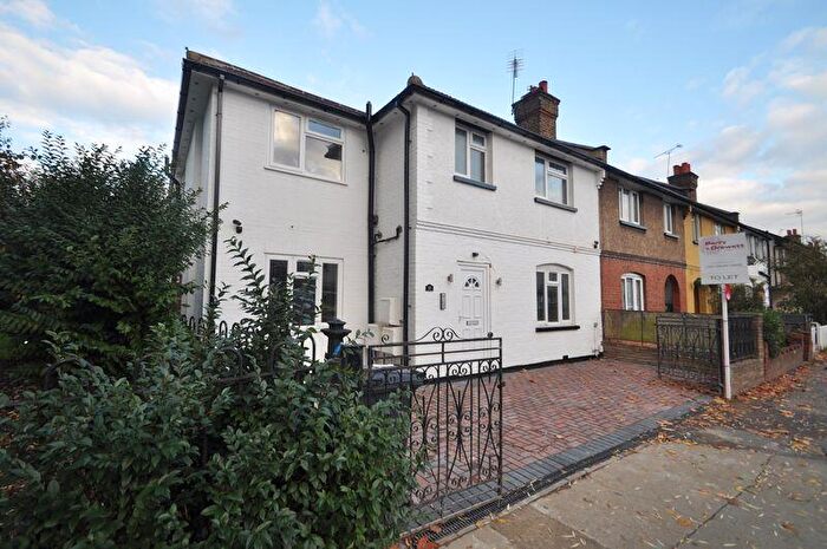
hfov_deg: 100.5
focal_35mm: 15
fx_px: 344
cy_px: 274
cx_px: 414
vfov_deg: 77.2
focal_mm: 10
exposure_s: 1/125
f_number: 5.6
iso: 200
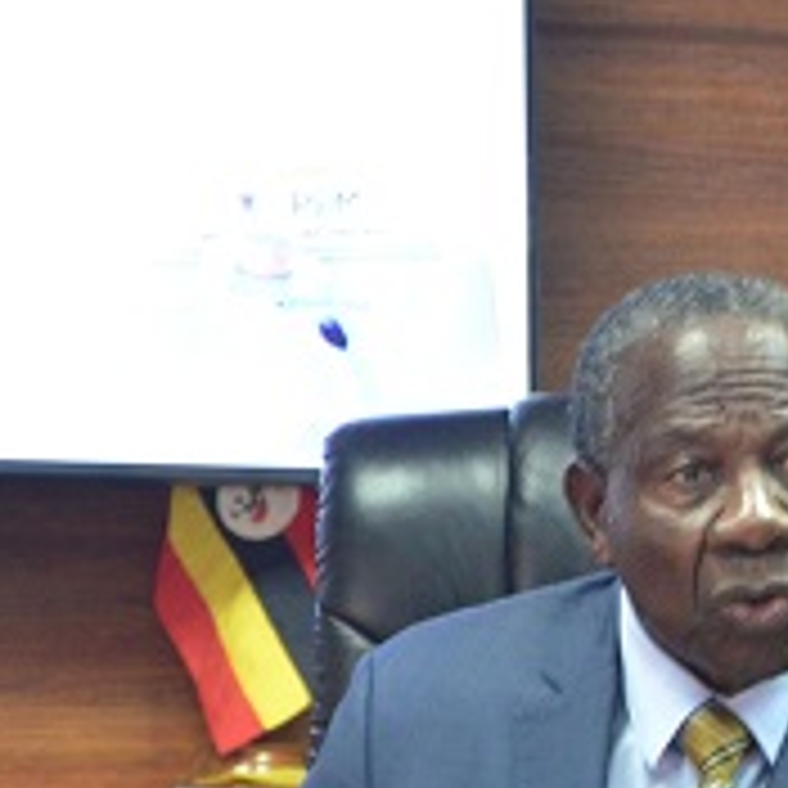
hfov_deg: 4.9
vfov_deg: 4.9
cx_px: 1259
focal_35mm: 356
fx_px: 9169
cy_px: 491
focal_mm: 70
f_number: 5.3
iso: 2500
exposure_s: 1/30
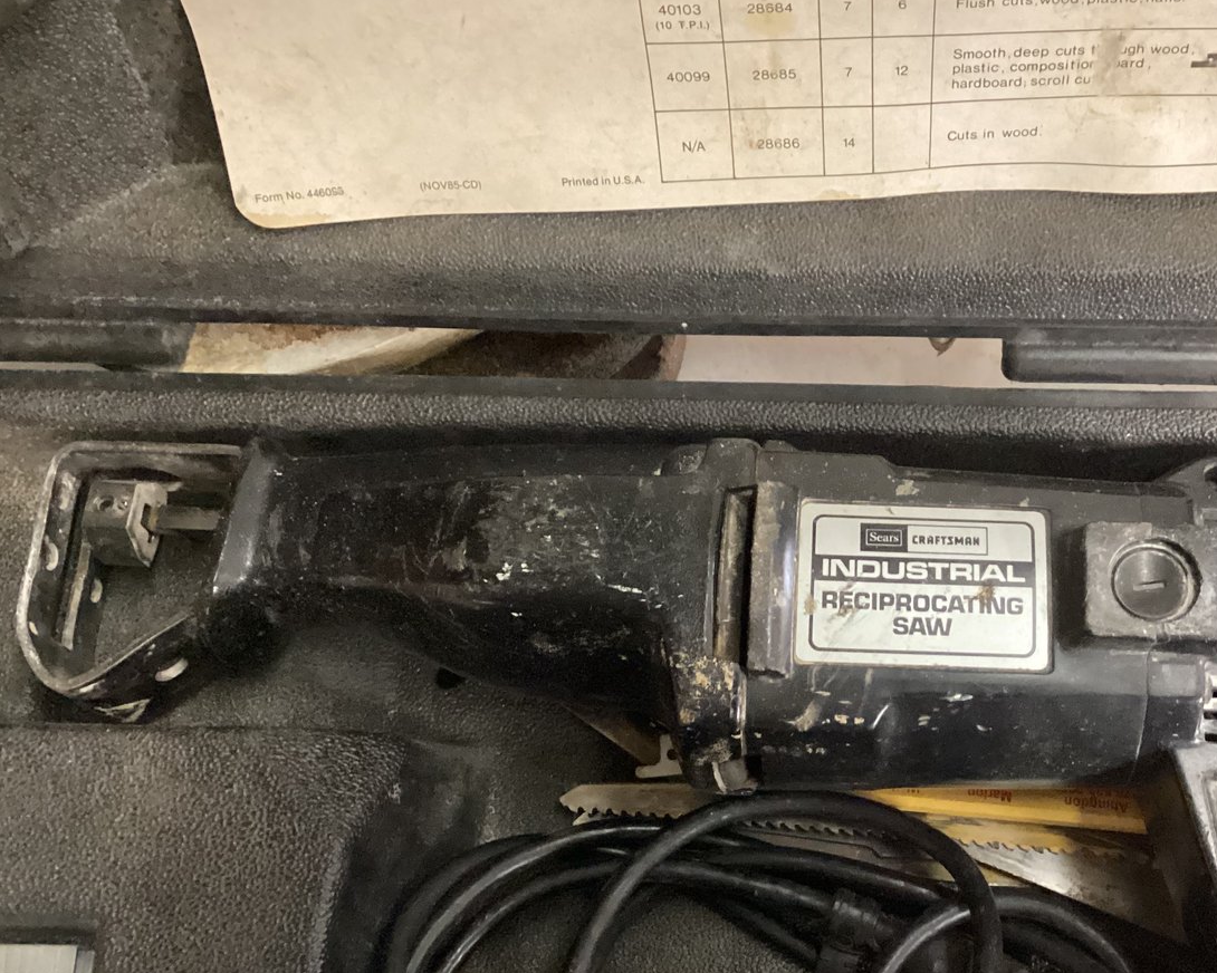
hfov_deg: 43.2
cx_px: 808
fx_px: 1513
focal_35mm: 42
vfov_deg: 35.6
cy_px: 538
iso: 640
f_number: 2.4
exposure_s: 1/24
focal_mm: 3.3
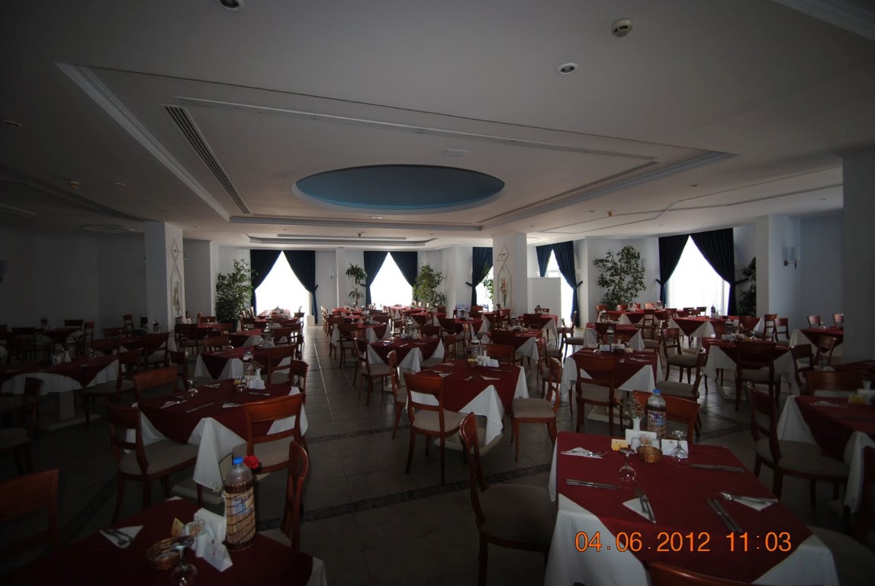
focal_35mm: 15
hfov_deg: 100.3
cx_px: 438
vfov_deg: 77.5
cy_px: 293
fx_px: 365
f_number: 3.5
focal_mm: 10
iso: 200
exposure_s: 1/60
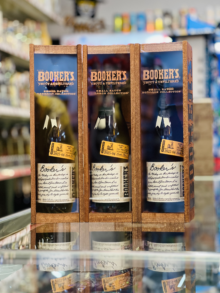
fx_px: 661
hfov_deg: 18.9
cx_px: 110
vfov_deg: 25.0
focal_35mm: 78
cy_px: 147
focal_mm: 9
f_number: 2.8
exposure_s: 1/40
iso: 320
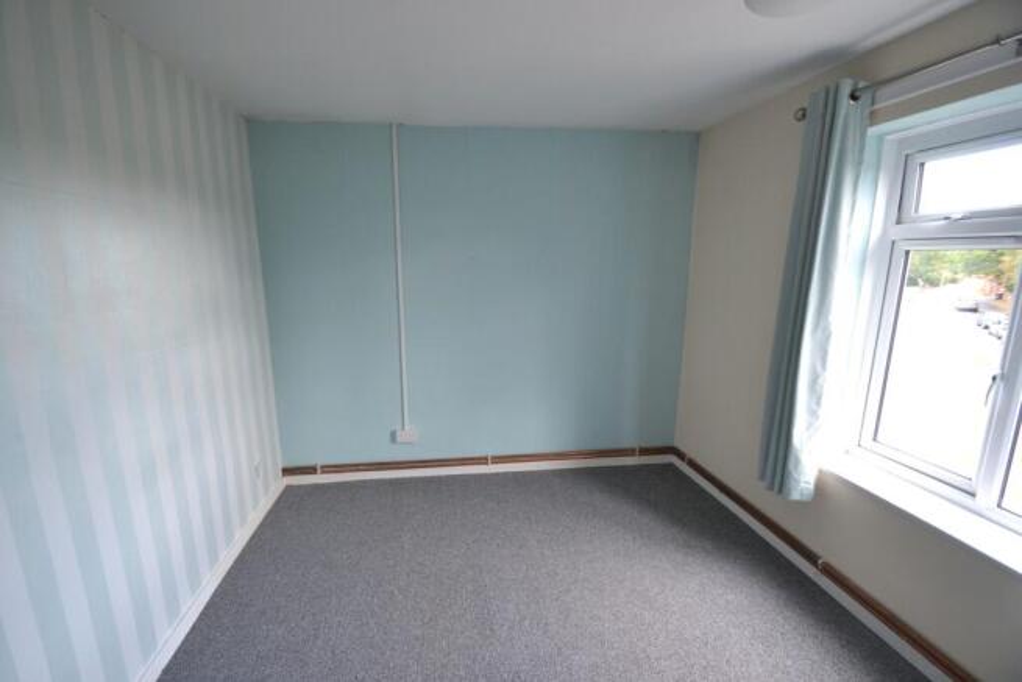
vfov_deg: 77.4
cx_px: 511
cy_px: 341
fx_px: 426
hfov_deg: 100.4
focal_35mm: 15
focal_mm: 10
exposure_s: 1/60
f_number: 3.5
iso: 400
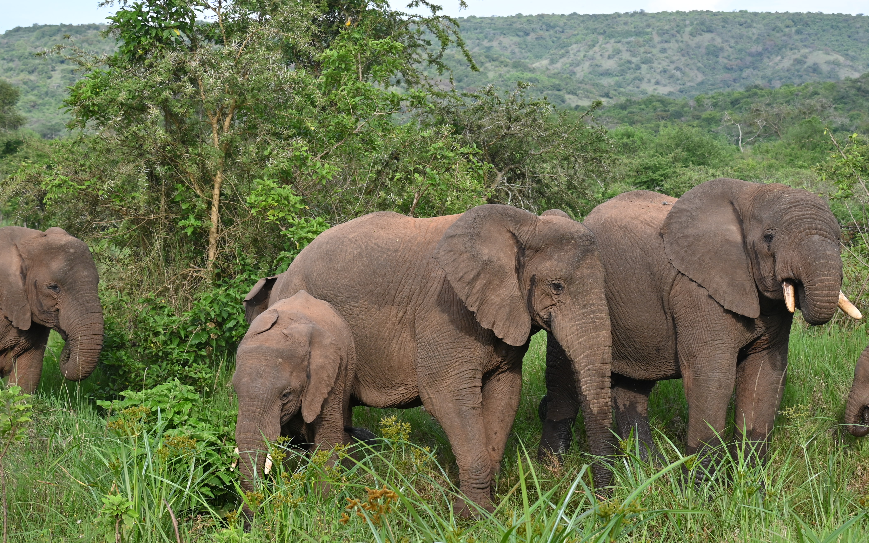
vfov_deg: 13.0
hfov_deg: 20.6
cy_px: 317
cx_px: 487
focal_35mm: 101
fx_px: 2392
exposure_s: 1/250
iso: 140
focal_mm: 50
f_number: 5.6
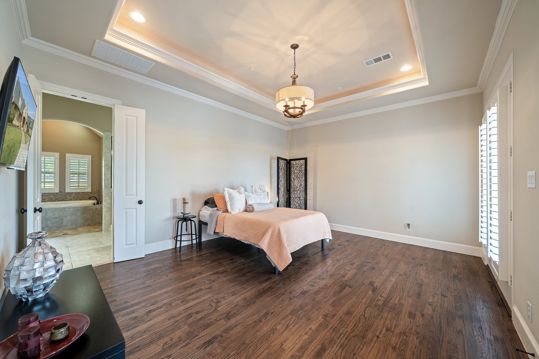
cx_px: 270
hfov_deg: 108.3
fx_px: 195
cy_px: 180
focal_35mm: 13
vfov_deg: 85.4
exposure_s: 3.2
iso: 200
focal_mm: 13
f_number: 9
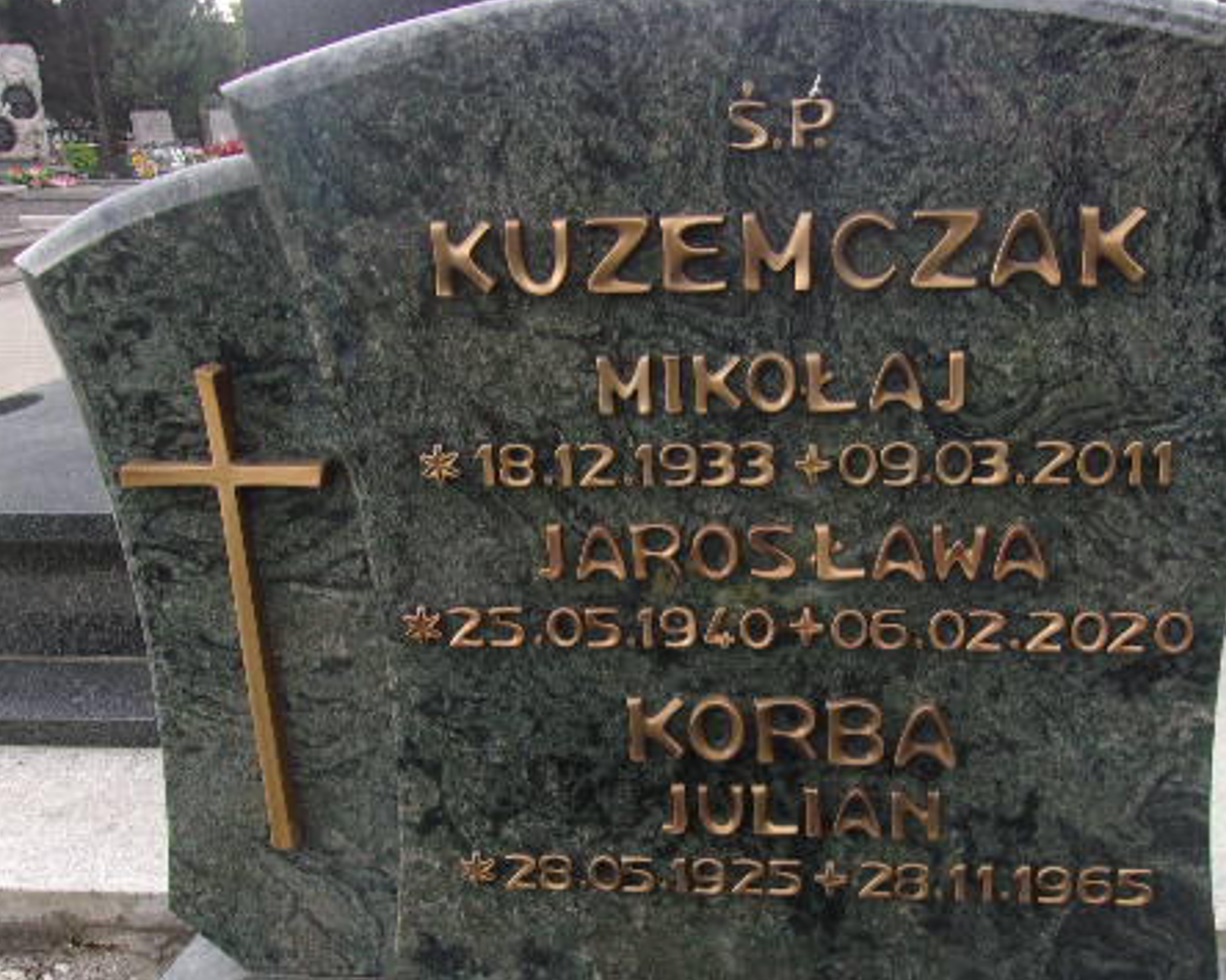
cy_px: 560
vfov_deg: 39.1
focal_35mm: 38
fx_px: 1379
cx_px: 751
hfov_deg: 47.6
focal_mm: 4.9
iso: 80
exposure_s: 1/100
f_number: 3
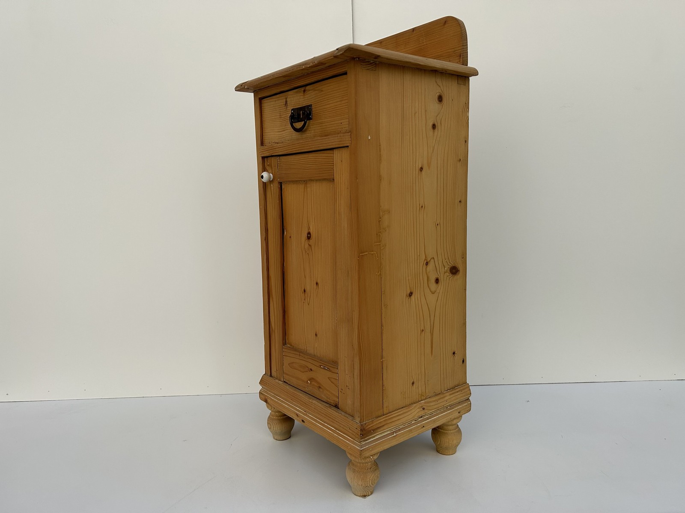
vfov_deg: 53.1
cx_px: 342
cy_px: 256
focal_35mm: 26
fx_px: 515
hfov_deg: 67.3
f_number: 1.5
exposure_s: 1/2994
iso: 50
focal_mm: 5.7
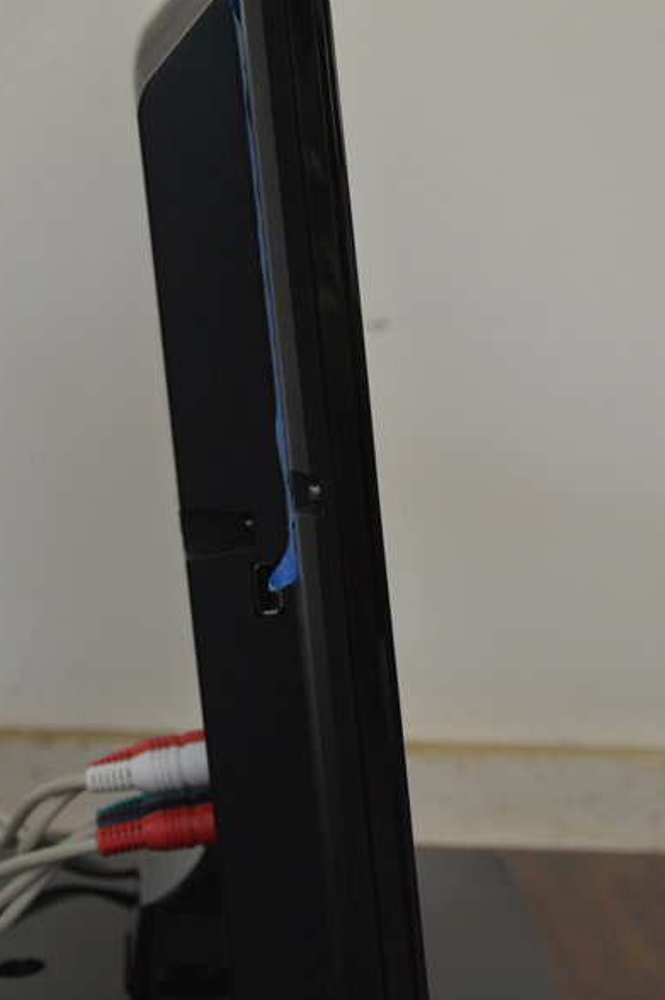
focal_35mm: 102
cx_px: 229
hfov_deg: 13.4
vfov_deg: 20.0
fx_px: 2831
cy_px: 430
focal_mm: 40
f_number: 5.3
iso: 400
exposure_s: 1/25
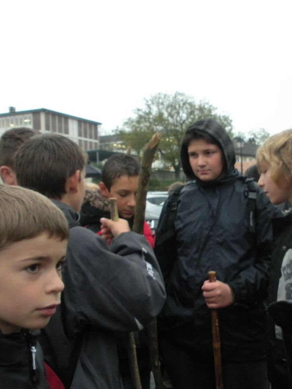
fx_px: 529
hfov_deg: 30.7
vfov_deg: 40.4
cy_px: 196
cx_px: 193
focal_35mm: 47
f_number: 3.5
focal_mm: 6.3
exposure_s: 1/45.4
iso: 400
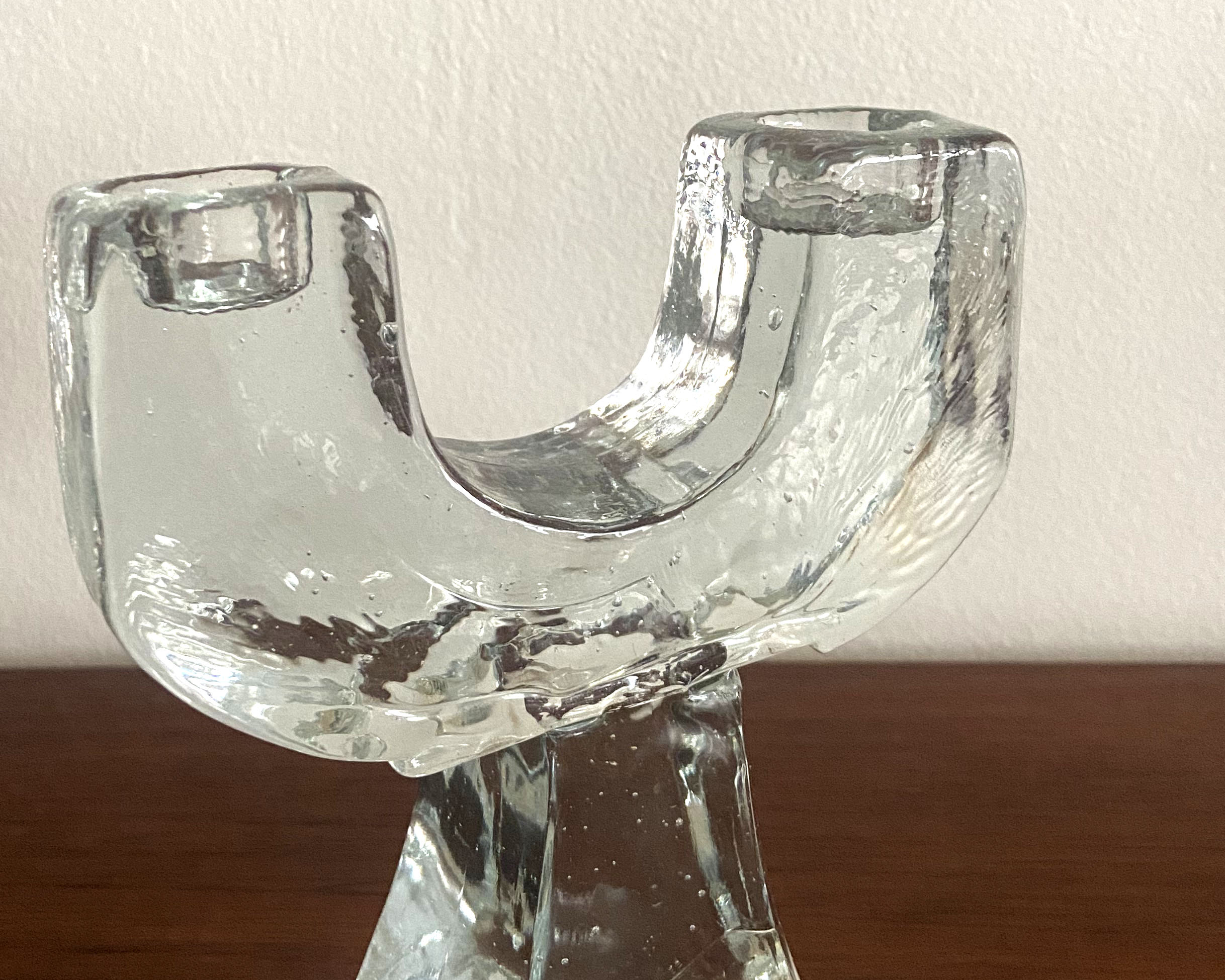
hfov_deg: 43.8
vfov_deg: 35.5
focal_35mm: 42
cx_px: 551
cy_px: 358
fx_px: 1523
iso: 500
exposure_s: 1/52
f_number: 1.8
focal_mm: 4.25
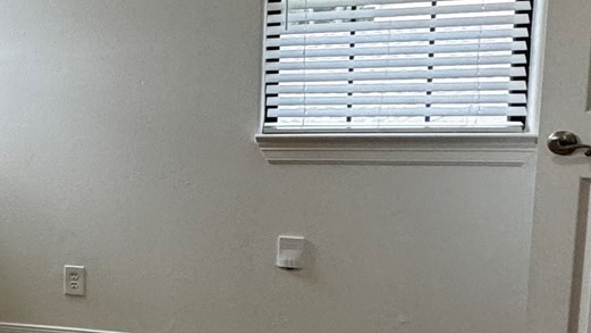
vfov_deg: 20.0
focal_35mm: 60
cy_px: 194
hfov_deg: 27.7
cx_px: -218
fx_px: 940
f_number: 2.2
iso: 200
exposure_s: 1/120
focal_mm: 2.22
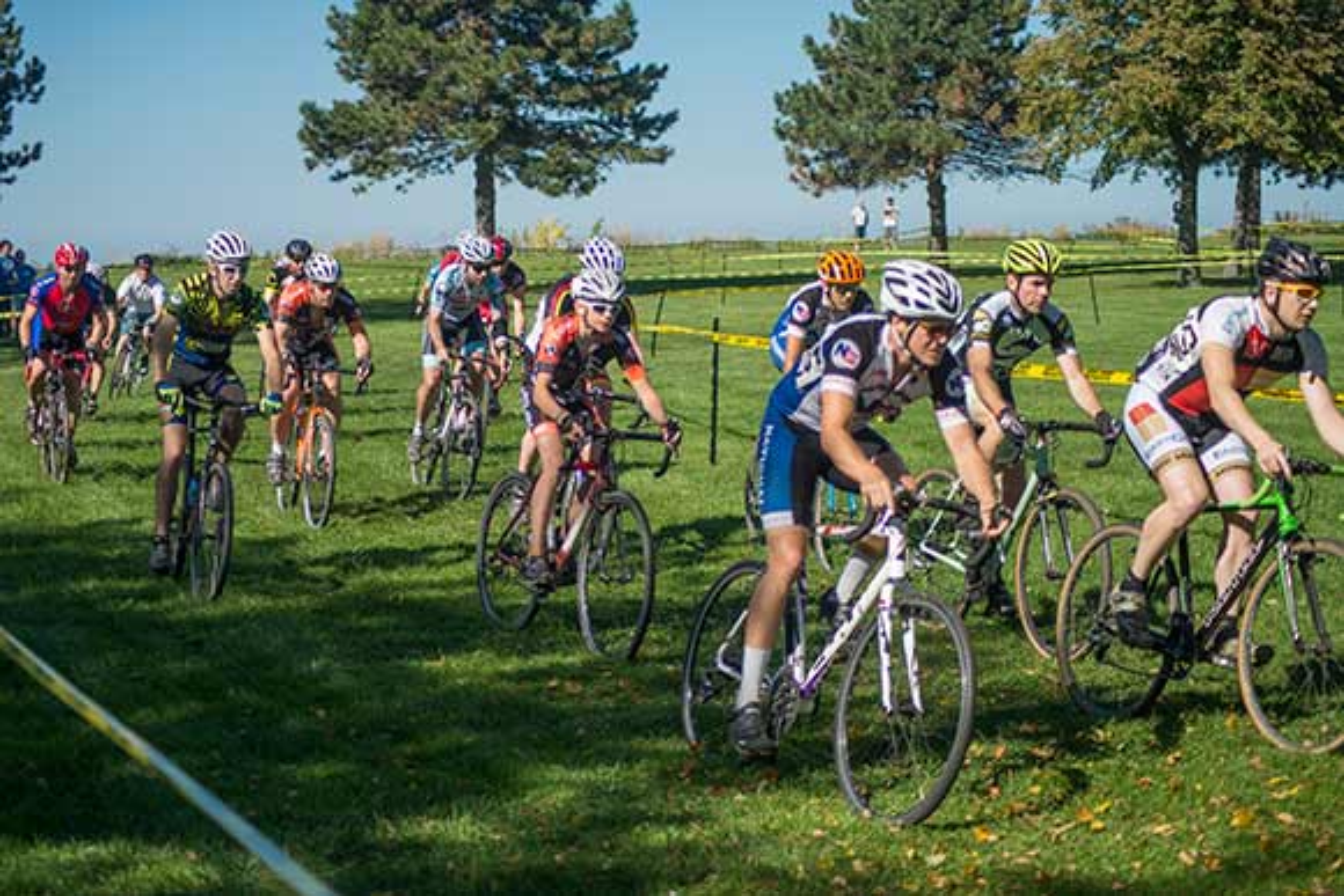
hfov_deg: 28.8
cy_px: 448
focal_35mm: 70
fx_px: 2614
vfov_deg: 19.5
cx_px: 672
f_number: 4
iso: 200
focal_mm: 70
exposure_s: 1/2000
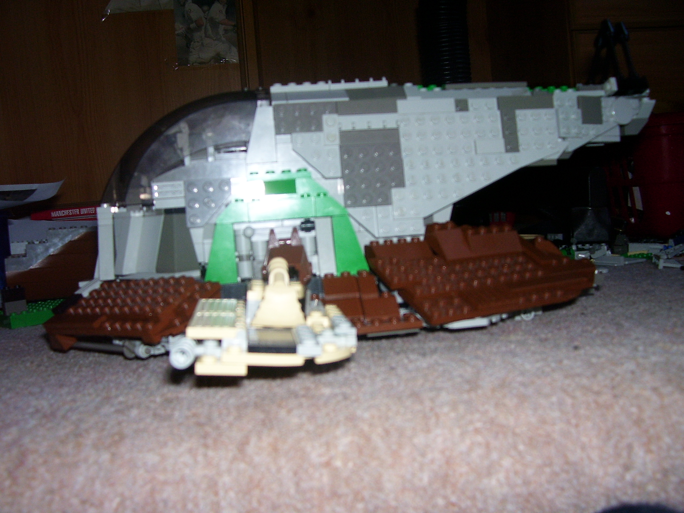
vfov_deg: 41.8
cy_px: 256
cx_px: 342
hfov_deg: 54.0
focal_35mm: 34
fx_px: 672
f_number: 2.7
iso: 125
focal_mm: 5.6
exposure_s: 1/60
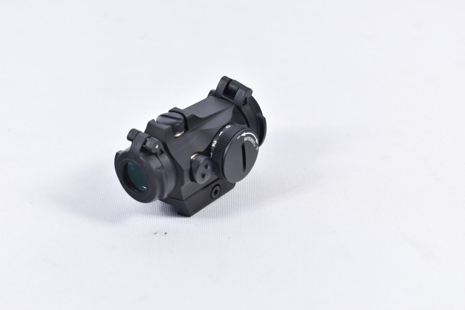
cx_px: 231
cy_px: 154
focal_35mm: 84
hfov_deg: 24.3
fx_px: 1078
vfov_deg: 16.3
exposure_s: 1/50
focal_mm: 55
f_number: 5.6
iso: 640
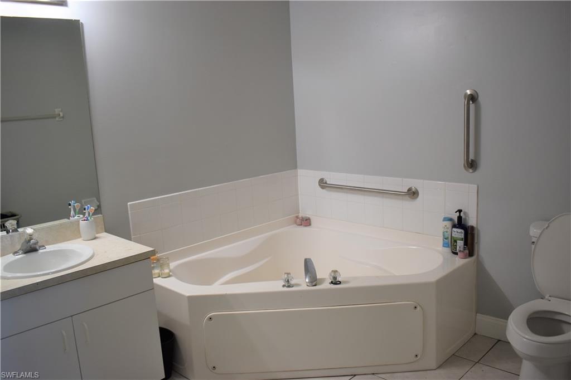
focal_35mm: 30
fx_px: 476
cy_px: 190
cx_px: 286
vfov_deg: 43.6
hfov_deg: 61.9
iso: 450
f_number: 4
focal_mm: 20
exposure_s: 1/60
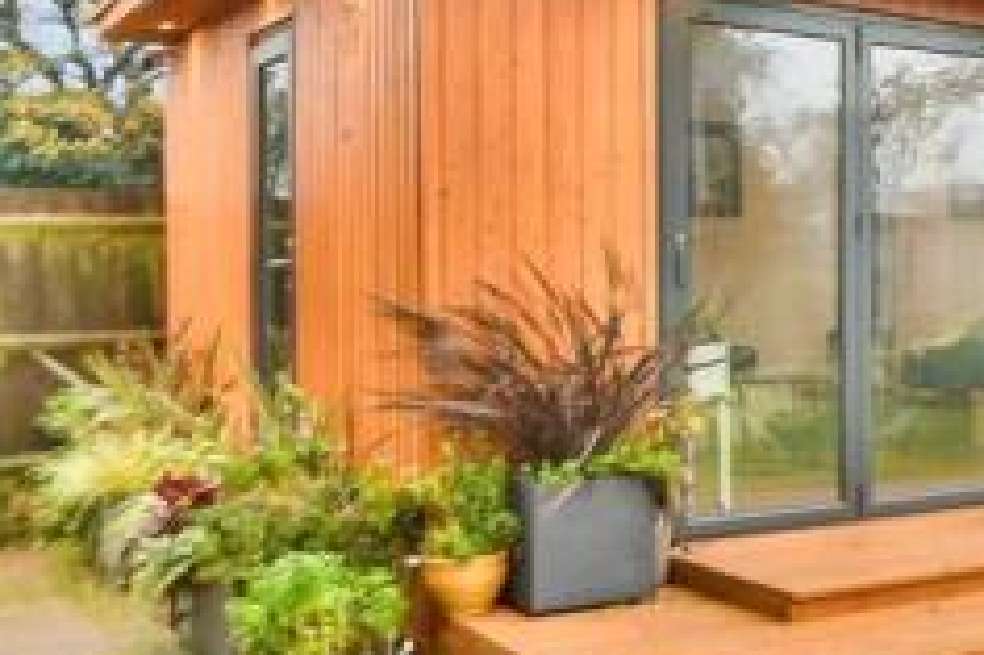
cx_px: 1290
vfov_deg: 26.9
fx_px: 1366
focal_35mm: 50
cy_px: 294
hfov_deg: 30.7
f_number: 4
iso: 250
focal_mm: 12
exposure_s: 1/60
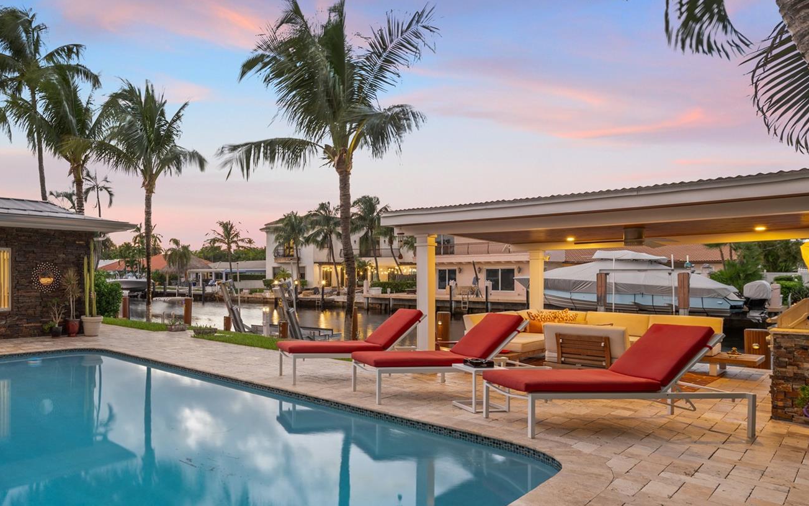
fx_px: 529
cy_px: 284
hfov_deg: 70.4
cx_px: 215
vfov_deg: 50.9
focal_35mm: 24
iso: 250
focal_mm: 15
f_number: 7.1
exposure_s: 2
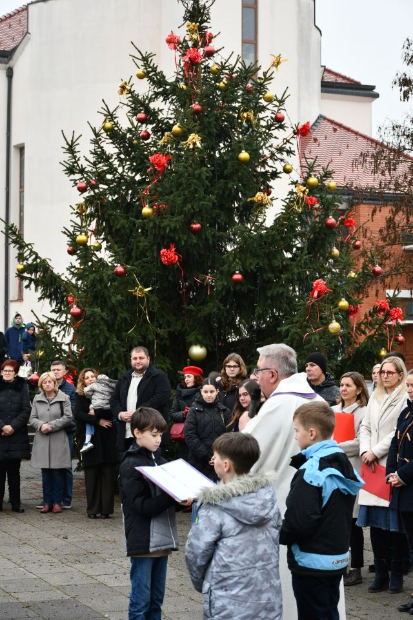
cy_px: 310
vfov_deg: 28.1
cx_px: 206
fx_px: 1239
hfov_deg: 18.9
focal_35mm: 72
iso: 280
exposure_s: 1/250
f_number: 5.6
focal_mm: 48
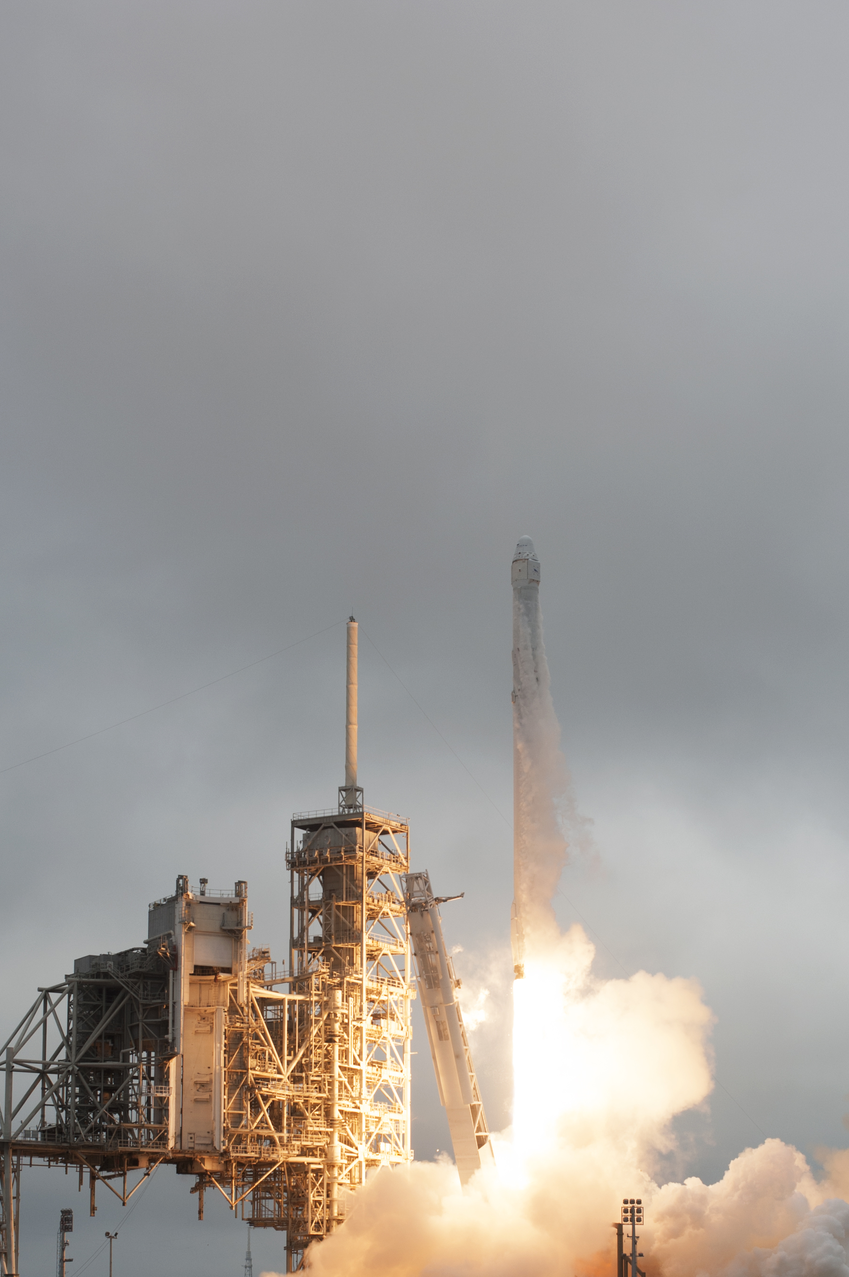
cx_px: 450
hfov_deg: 17.2
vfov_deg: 25.5
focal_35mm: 79
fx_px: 2799
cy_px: 896
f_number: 8
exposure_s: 1/1000
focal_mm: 50
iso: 200
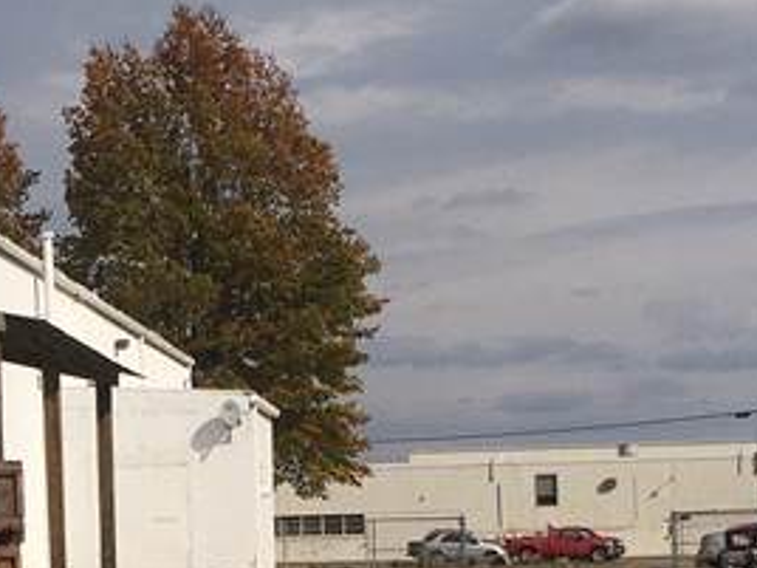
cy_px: 622
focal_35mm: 111
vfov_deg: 13.1
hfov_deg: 17.6
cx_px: 141
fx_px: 2427
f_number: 2.2
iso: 25
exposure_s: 1/4808
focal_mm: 4.15
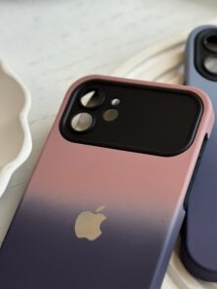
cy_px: 206
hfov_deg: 17.1
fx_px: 718
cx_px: 157
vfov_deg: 22.6
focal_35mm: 86
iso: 80
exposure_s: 1/1453
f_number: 1.78
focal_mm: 6.86
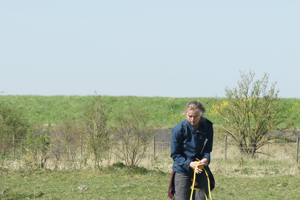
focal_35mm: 192
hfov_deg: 10.7
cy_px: 151
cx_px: 195
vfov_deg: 7.2
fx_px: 1599
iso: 200
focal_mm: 75
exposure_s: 1/160
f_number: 11
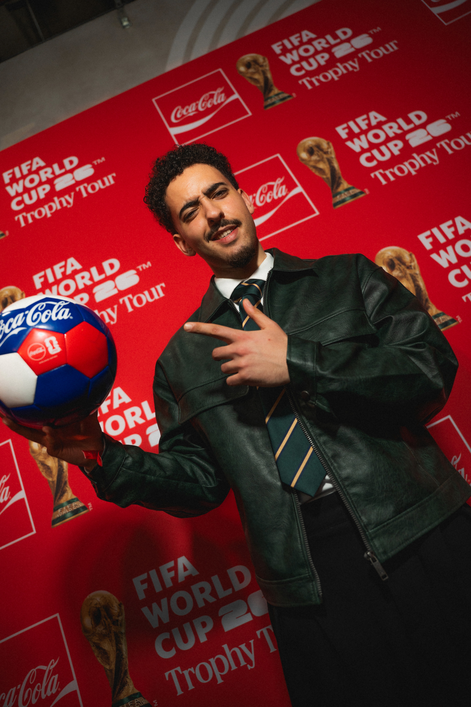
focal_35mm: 24
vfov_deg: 73.7
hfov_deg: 53.1
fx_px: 471
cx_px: 236
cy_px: 354
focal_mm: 24
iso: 640
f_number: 2.8
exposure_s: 1/200
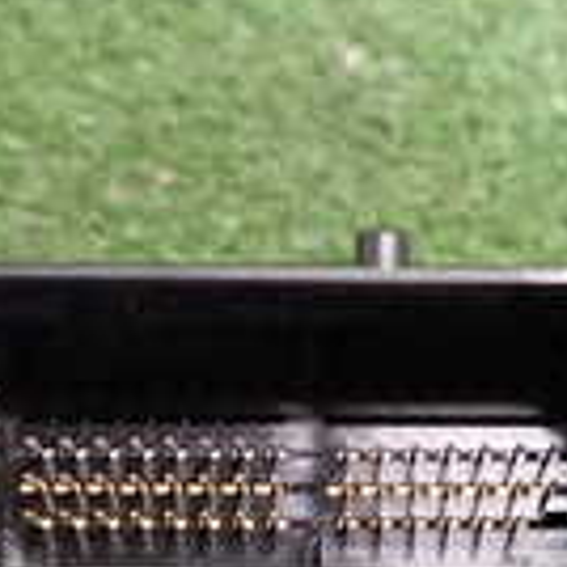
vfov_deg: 17.5
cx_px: 296
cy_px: 385
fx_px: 1835
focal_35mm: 99
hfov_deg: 17.6
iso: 640
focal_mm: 4.5
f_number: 2
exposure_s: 1/30
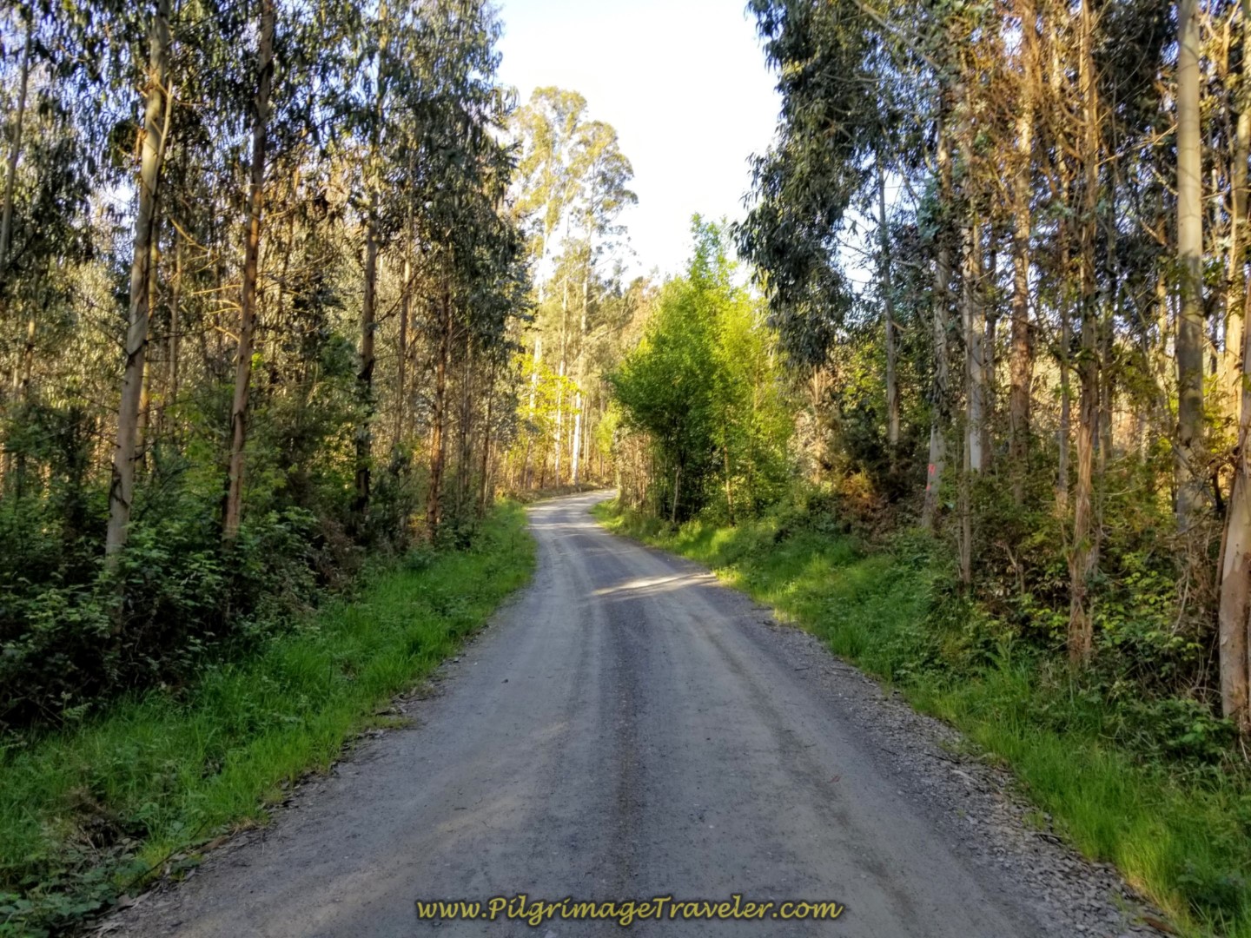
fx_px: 940
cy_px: 469
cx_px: 626
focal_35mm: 26
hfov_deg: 67.3
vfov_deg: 53.1
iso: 50
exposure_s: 1/305
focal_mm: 4.3
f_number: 1.7
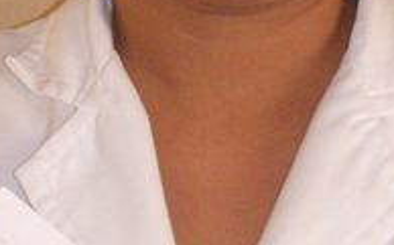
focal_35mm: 208
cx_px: 347
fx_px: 2232
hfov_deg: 10.0
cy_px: 213
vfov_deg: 6.3
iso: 200
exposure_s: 1/30
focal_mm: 6.3
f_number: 3.3
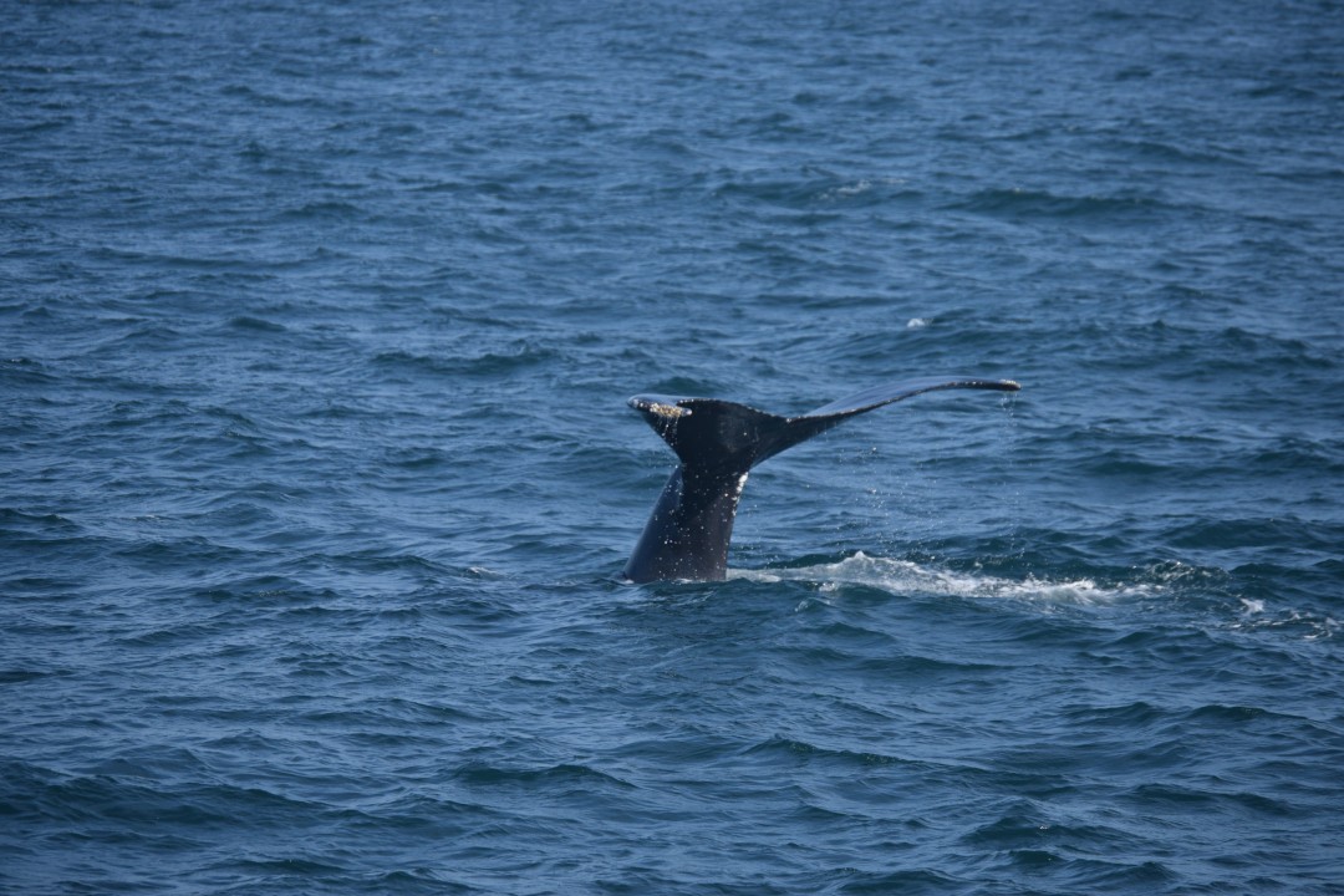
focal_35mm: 218
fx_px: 8119
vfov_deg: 6.3
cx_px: 672
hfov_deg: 9.5
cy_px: 448
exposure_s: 1/1600
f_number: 5.6
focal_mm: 145
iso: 200
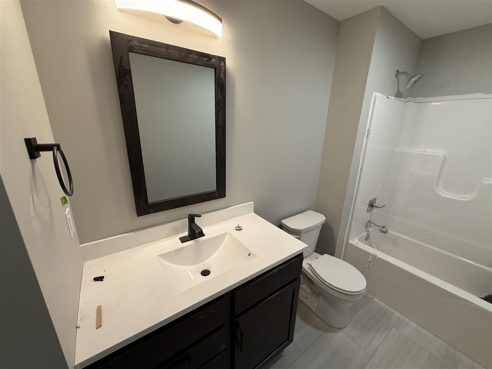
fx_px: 199
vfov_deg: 85.7
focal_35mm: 14
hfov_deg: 102.1
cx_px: 246
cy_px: 184
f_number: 2.2
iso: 250
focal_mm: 2.22
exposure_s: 1/120
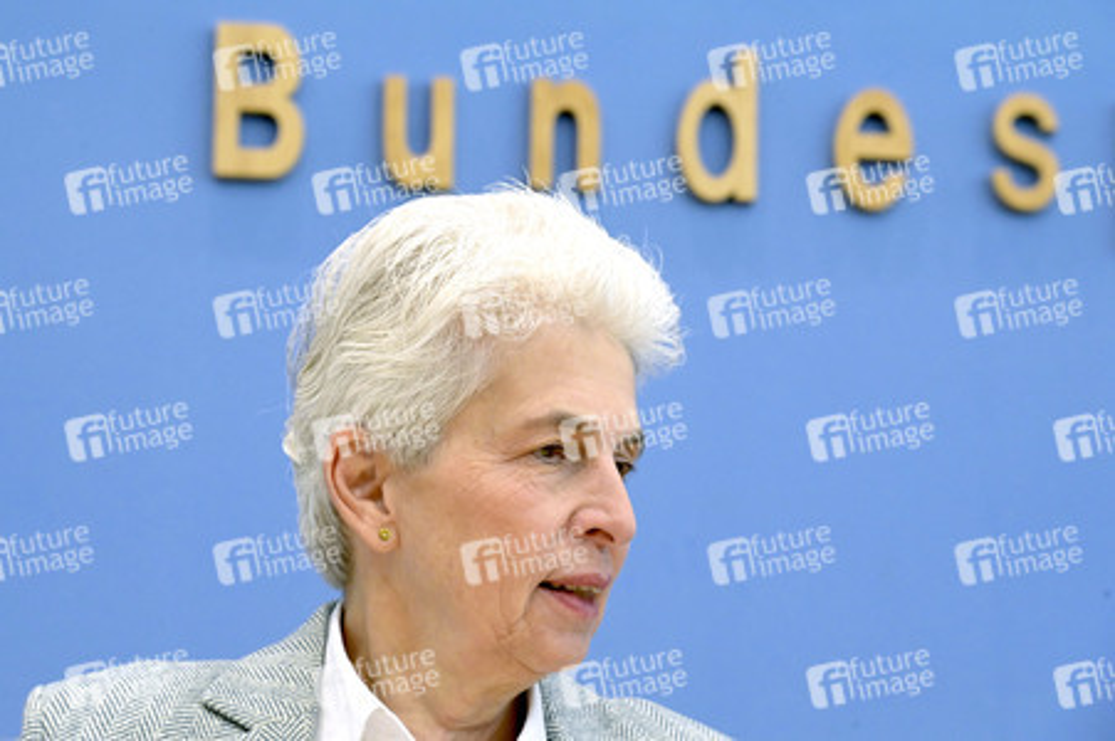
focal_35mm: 98
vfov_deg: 13.9
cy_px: 370
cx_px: 558
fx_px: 3033
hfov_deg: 20.8
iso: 5000
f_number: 8
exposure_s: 1/400
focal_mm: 98
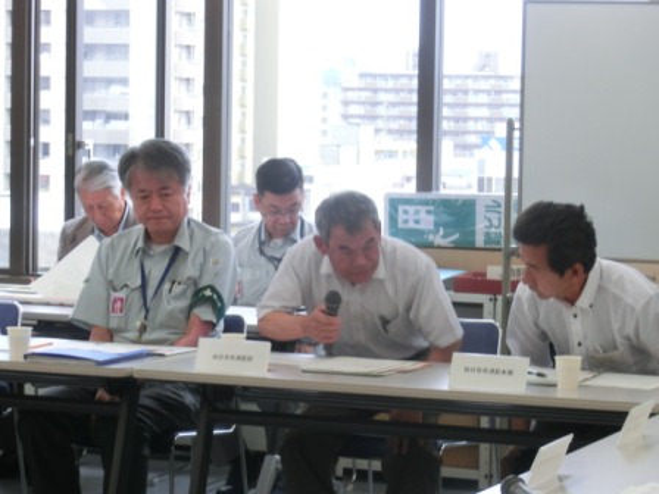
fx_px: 2627
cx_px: 330
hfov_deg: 14.3
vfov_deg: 10.7
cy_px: 247
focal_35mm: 138
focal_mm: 24.39
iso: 200
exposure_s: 1/60
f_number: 5.8
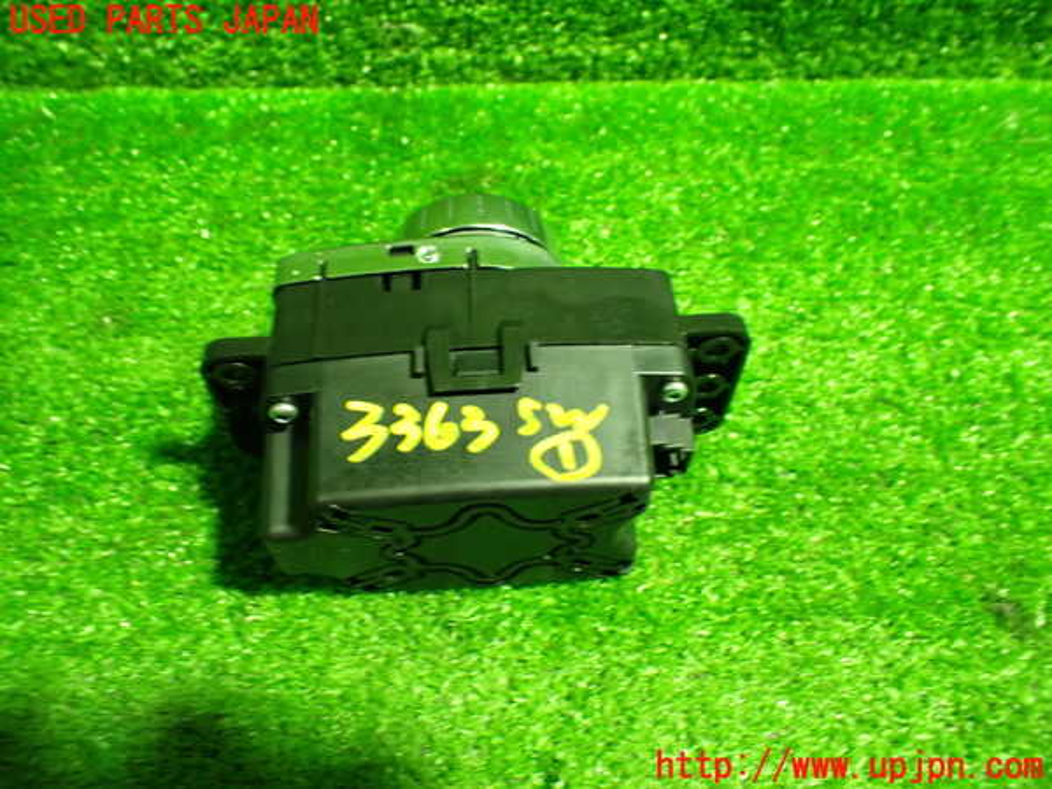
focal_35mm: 30
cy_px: 394
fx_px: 912
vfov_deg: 46.8
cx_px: 526
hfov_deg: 60.0
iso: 800
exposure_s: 1/30
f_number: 2.3
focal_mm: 5.4
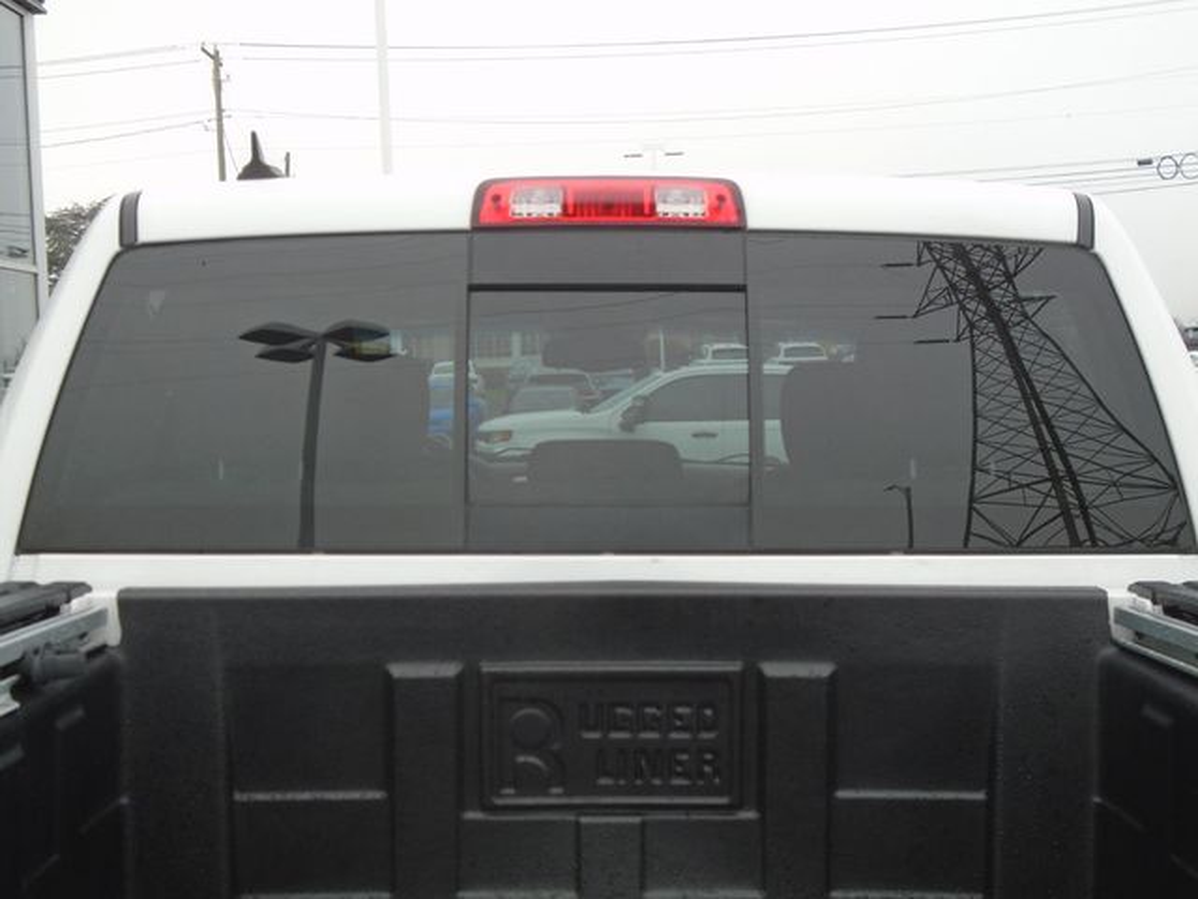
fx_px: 1696
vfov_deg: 29.7
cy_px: 450
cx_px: 599
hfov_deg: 38.9
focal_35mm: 49
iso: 100
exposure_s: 1/160
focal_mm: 8.7
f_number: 4.5
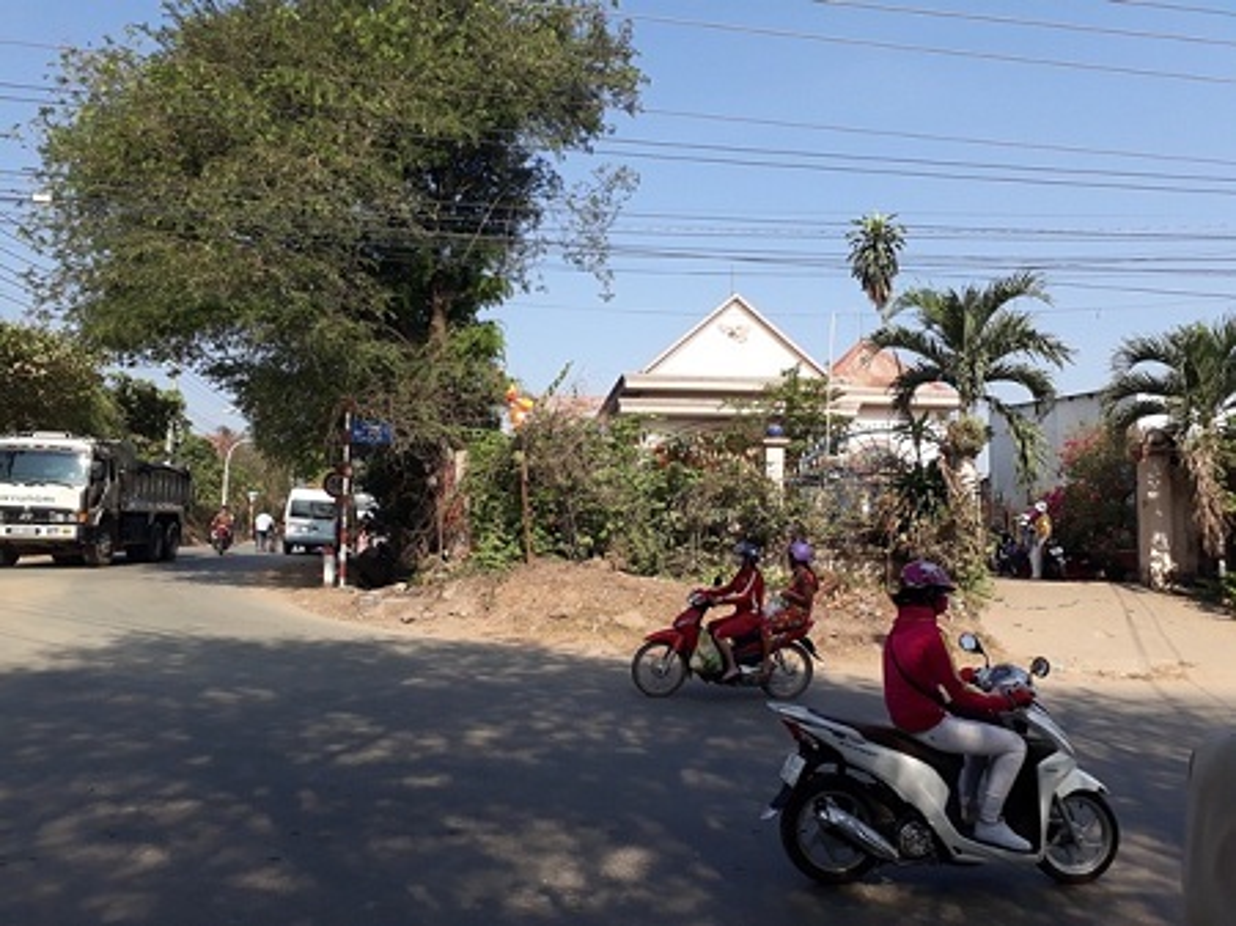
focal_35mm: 27
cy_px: 463
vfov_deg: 51.3
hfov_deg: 65.4
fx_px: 964
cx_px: 618
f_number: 1.9
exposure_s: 1/998
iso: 40
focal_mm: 3.6
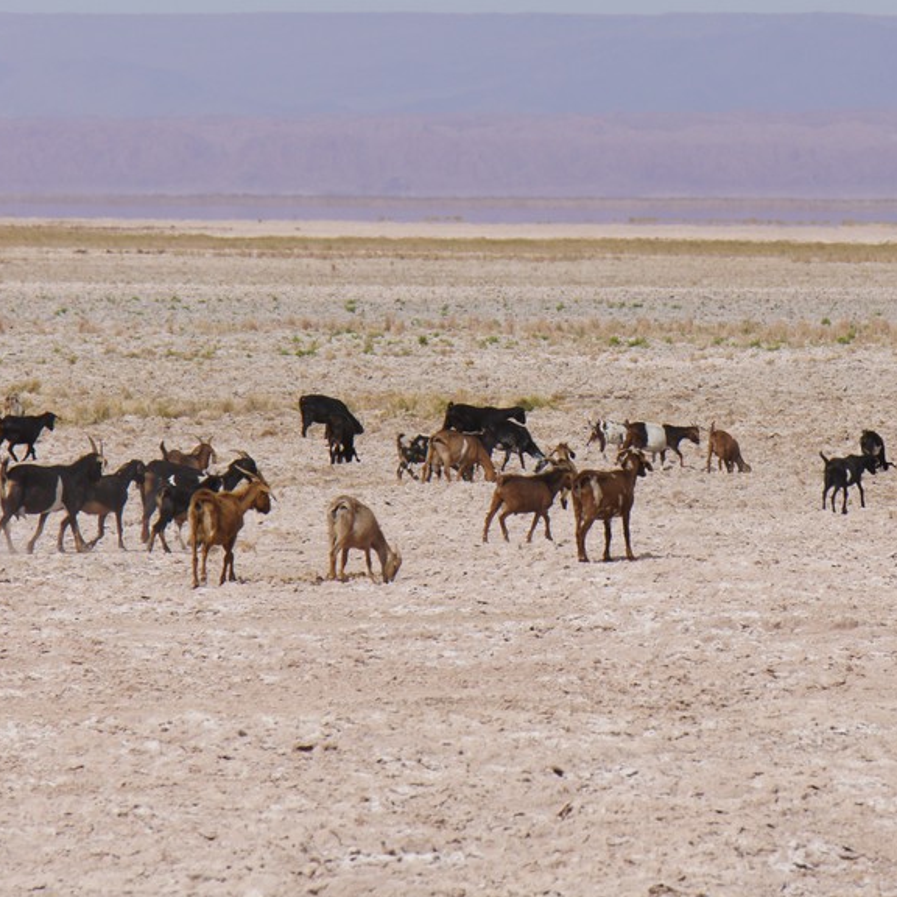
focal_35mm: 503
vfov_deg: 3.5
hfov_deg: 3.5
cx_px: 676
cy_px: 374
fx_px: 14746
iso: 200
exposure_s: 1/500
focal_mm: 210
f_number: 11
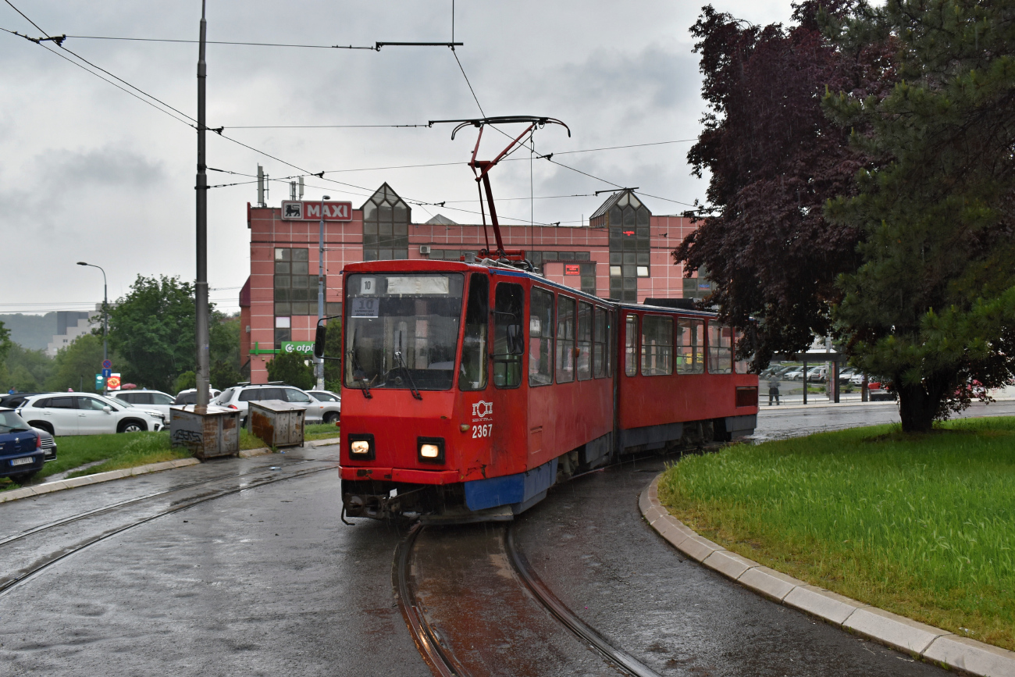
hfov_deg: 51.3
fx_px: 1057
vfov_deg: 35.5
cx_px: 508
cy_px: 338
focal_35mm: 38
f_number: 7.1
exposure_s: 1/200
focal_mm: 25
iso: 400
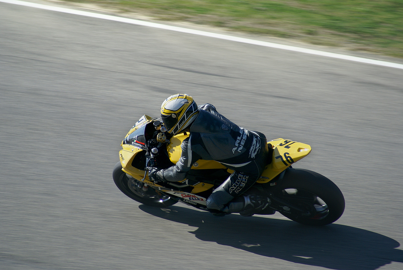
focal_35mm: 450
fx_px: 5045
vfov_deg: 3.1
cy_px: 135
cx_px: 202
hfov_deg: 4.6
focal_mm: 300
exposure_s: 1/250
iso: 100
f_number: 8
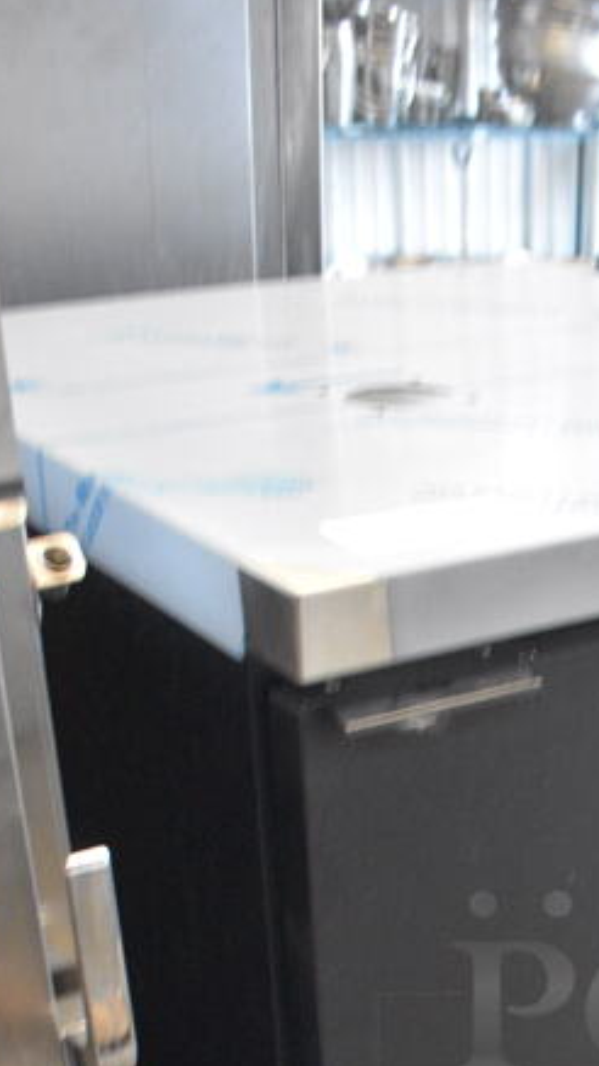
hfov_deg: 19.6
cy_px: 1004
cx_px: 633
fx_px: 1668
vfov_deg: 33.2
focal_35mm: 59
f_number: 3.5
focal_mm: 18
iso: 2800
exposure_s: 1/125
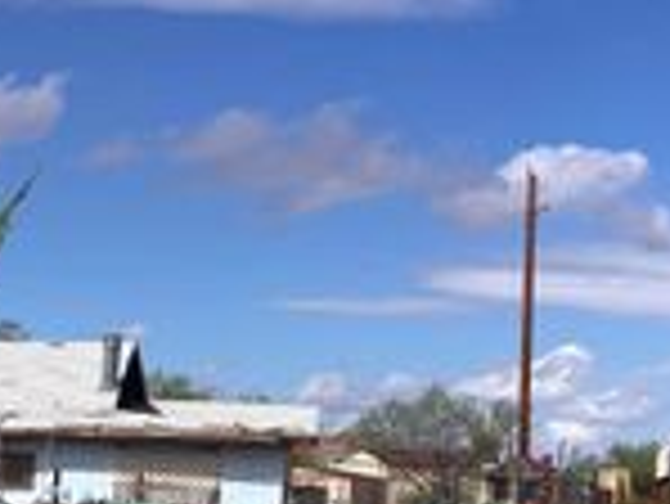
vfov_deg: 15.5
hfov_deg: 19.4
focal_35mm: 94
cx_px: -171
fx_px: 1821
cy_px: 479
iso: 25
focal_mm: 3.99
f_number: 1.8
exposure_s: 1/3690
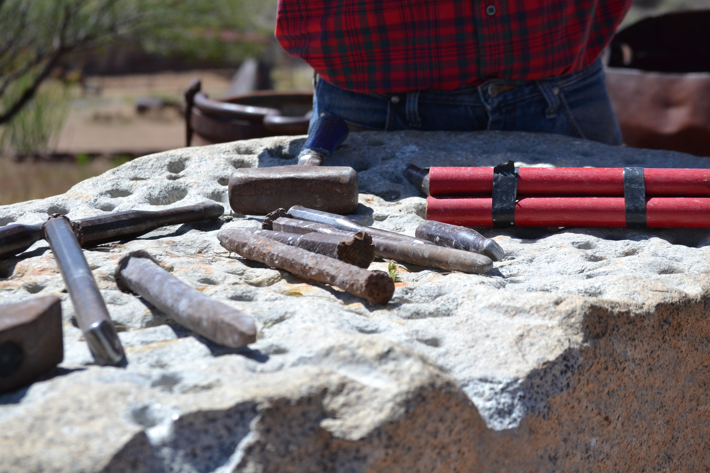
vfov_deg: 16.6
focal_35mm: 82
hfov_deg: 24.6
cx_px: 355
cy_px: 236
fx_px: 1627
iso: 400
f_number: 6.3
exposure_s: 1/1600
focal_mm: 55
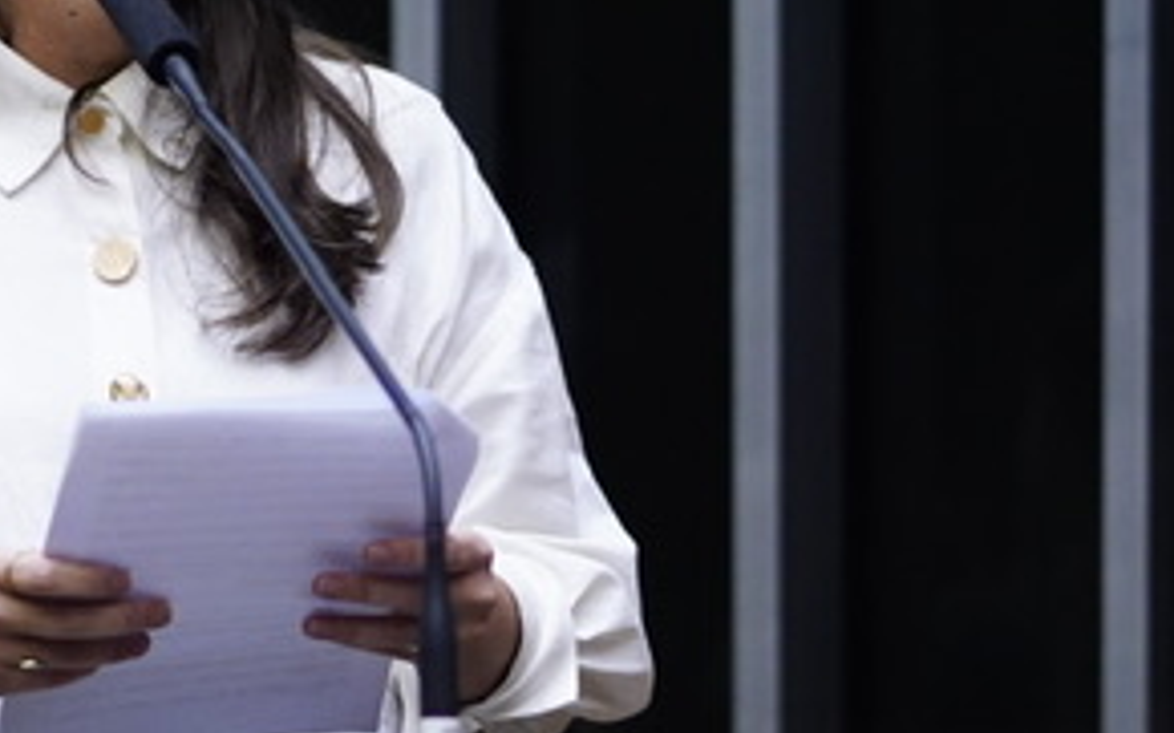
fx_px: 9147
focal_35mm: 286
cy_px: 310
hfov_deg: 7.3
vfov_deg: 4.6
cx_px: -77
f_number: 1.8
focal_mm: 85
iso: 2500
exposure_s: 1/400
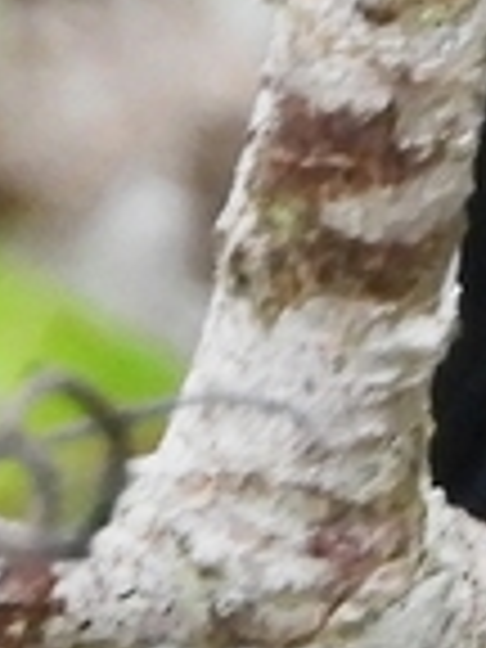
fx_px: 124205
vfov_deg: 0.3
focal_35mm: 6635
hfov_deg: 0.2
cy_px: 436
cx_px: 927
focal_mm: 198
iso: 800
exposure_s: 1/60
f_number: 5.6
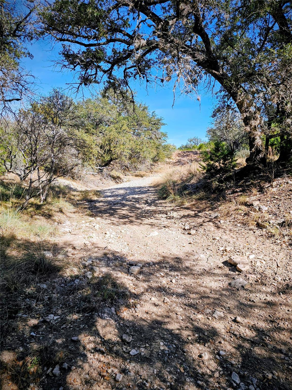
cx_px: 146
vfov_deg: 73.9
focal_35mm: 23
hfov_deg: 58.9
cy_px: 195
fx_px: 259
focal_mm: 6.3
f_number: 1.7
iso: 16
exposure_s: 1/719
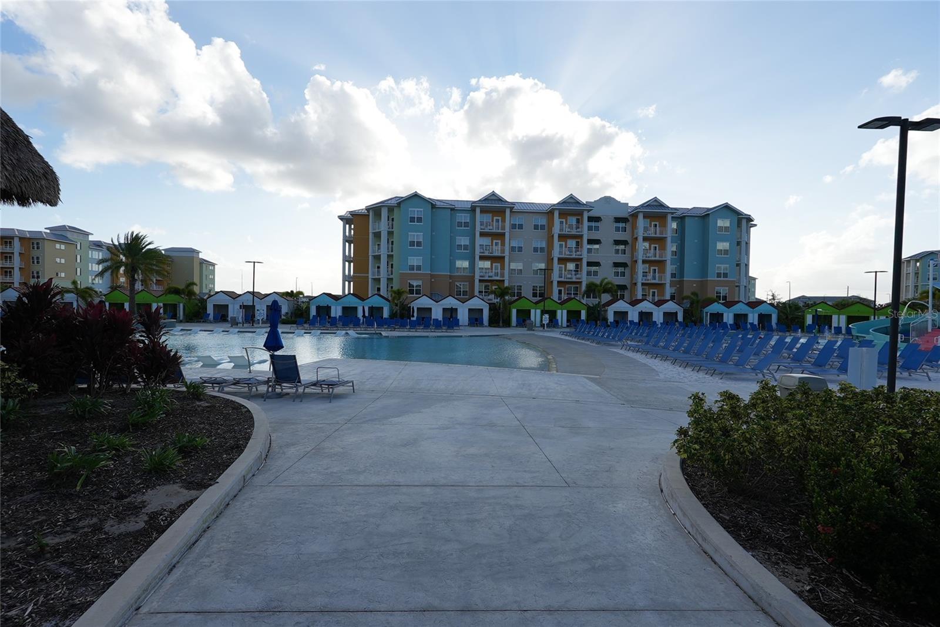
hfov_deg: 96.7
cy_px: 314
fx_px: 418
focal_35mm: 16
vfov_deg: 73.8
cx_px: 470
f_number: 5
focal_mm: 11
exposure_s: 1/500
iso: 80
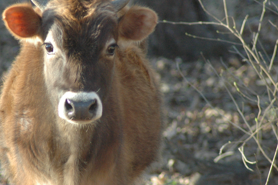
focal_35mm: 630
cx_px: 90
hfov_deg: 3.3
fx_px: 4861
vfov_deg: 2.2
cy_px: 76
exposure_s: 1/400
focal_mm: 300
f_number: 6
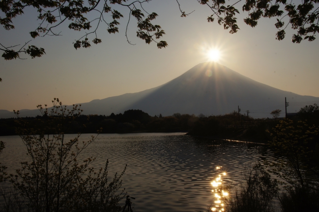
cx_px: 160
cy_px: 106
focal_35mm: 36
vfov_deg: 36.8
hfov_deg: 53.2
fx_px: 319
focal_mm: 24
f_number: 22
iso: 100
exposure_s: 1/125
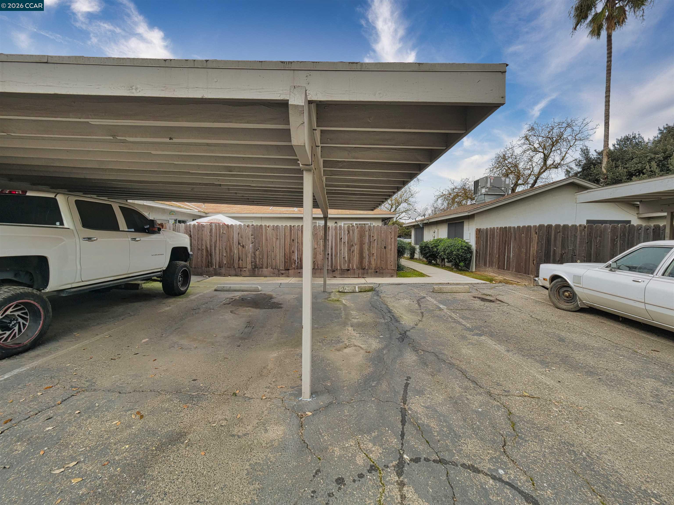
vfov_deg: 85.7
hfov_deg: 102.1
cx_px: 337
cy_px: 252
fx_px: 273
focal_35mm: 14
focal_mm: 7
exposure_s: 1/160
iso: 125
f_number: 6.3
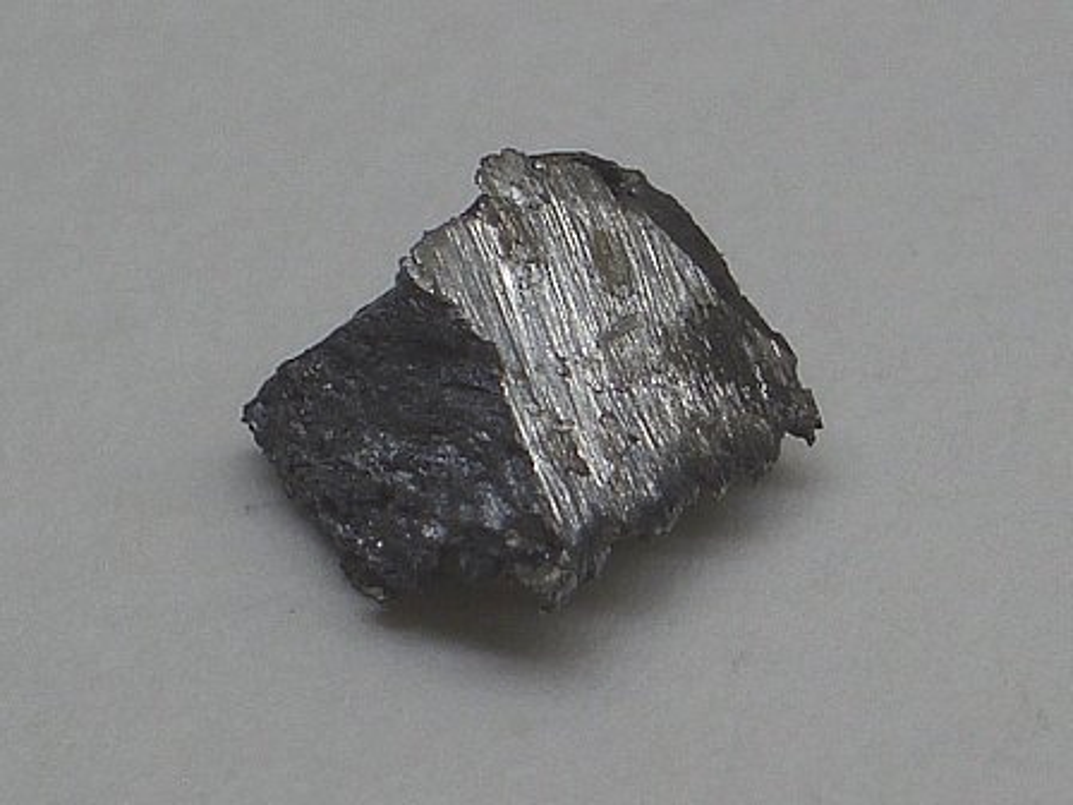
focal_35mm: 62
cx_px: 536
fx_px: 1922
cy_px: 402
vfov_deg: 23.7
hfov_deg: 31.2
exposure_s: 1/80
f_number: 5.6
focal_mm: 10.2
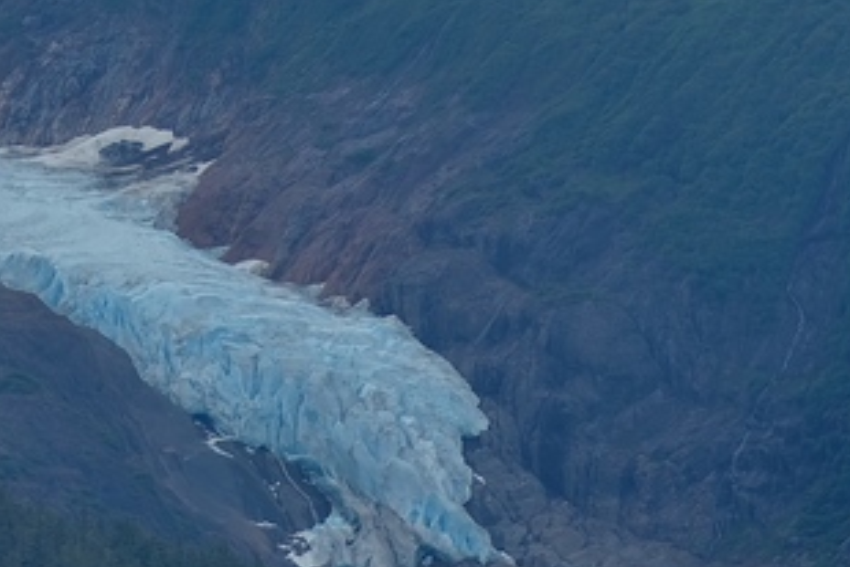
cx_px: -118
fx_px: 17574
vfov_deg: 1.8
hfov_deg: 2.8
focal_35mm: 744
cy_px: -271
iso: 100
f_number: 8
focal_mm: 180
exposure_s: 1/400
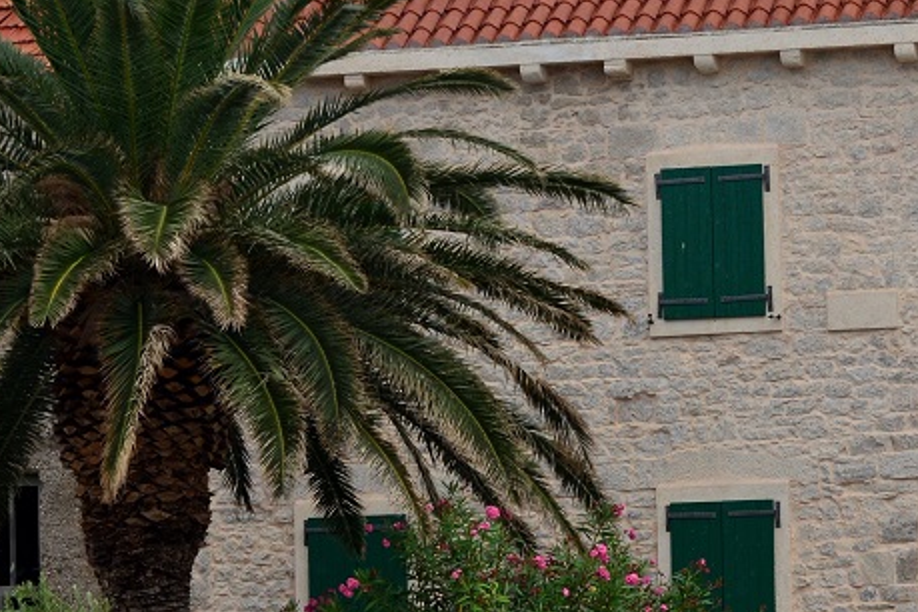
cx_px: 378
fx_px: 6171
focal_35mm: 242
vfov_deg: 5.7
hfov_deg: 8.5
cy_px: 441
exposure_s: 1/1250
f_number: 5
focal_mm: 82
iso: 640
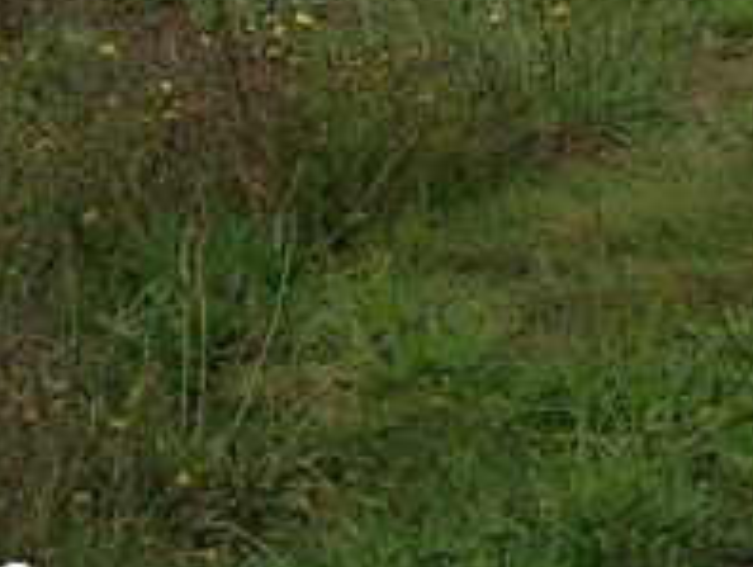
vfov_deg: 7.7
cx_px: 1605
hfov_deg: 10.0
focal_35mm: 181
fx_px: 3942
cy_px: -731
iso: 50
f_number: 2.8
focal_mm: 5.4
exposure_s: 1/403
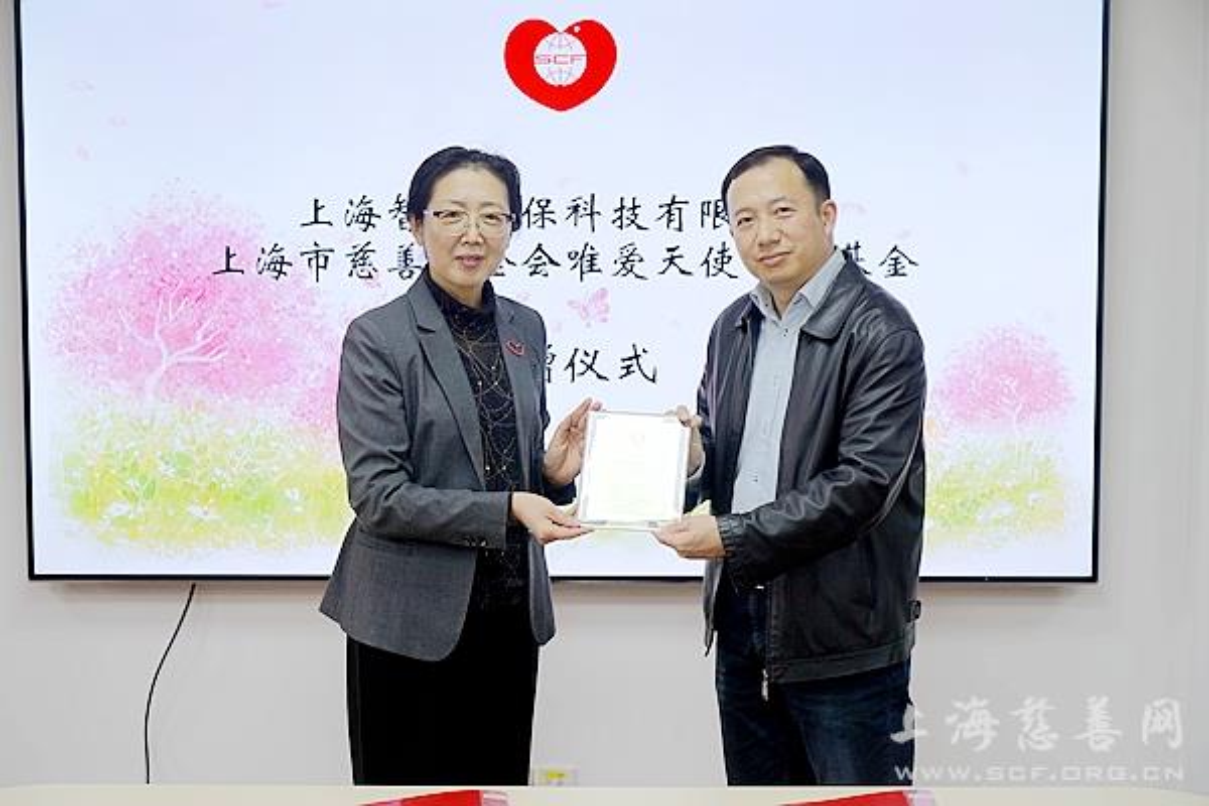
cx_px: 604
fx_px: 2451
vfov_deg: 18.7
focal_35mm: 73
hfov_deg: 27.7
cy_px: 403
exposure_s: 1/80
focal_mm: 73
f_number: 5
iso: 500
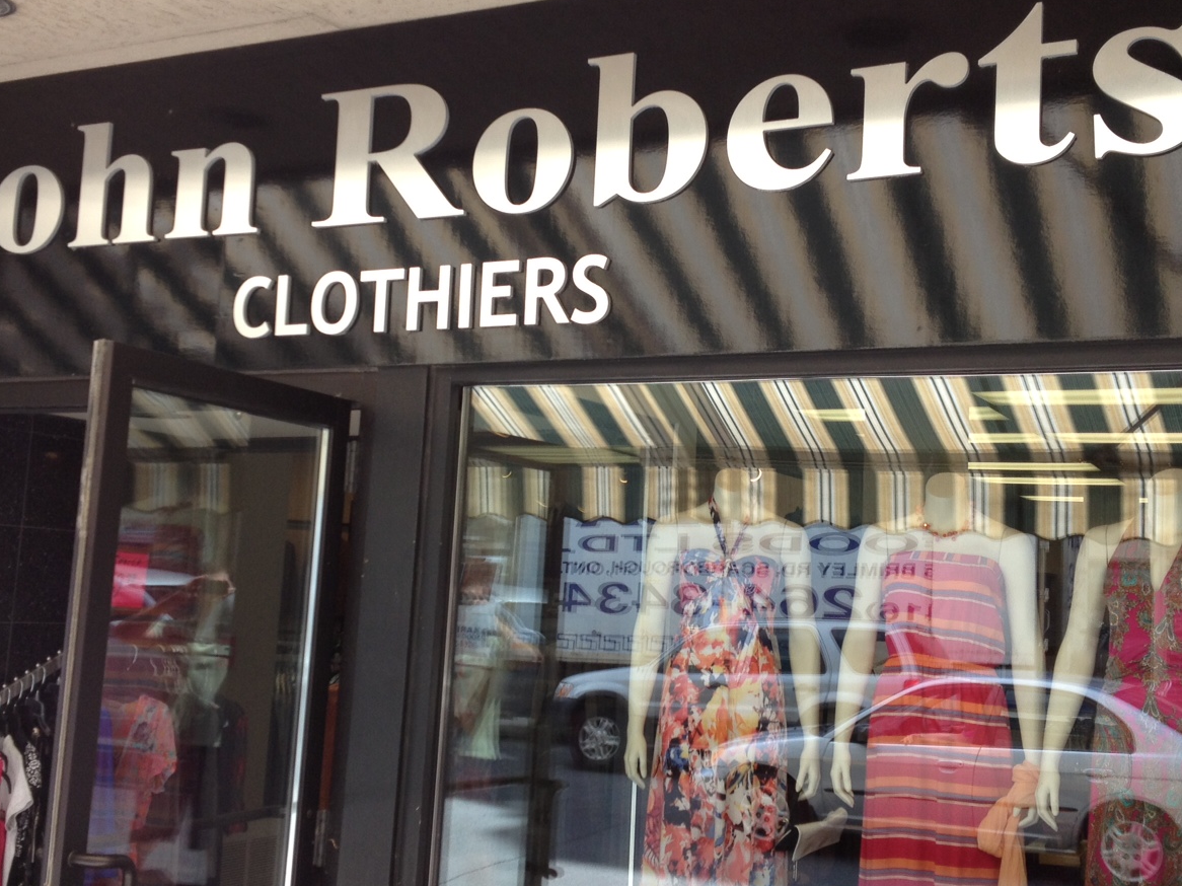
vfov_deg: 29.7
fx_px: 1673
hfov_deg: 38.9
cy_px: 412
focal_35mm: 49
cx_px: 576
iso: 50
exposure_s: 1/175
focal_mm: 4.28
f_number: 2.4
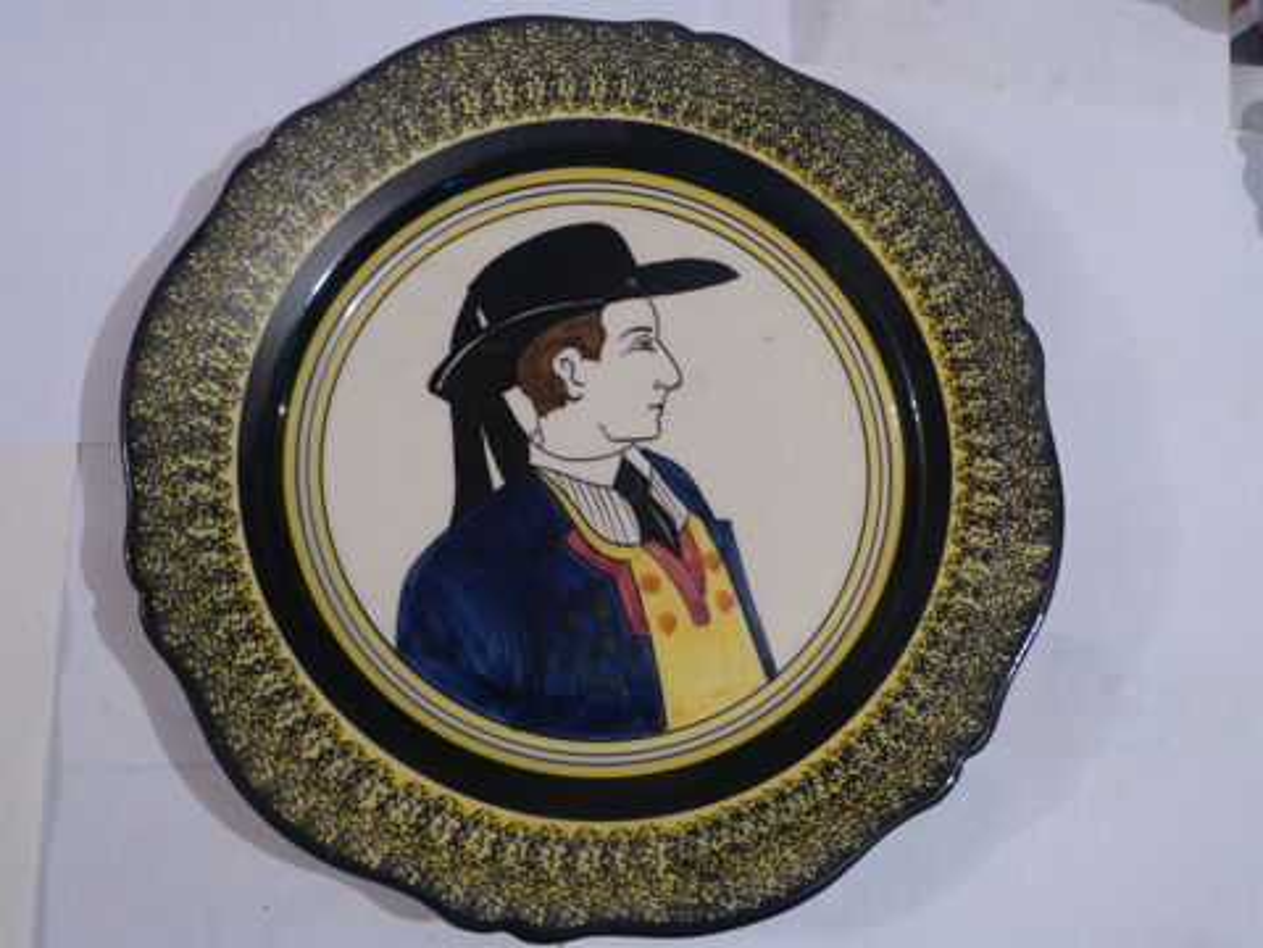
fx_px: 1313
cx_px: 632
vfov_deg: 39.7
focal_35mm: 36
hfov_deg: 51.4
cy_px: 474
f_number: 3.1
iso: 400
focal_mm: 6.3
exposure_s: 1/10
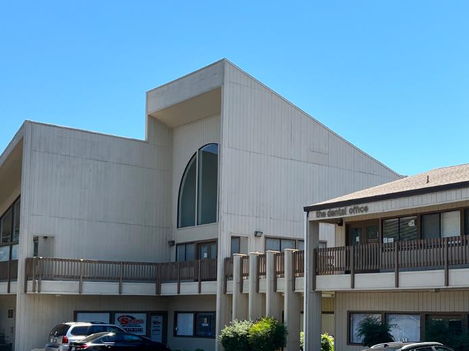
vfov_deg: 25.9
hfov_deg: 33.7
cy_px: 246
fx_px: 759
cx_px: 344
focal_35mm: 56
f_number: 1.5
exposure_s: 1/3257
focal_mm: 5.7
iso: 50
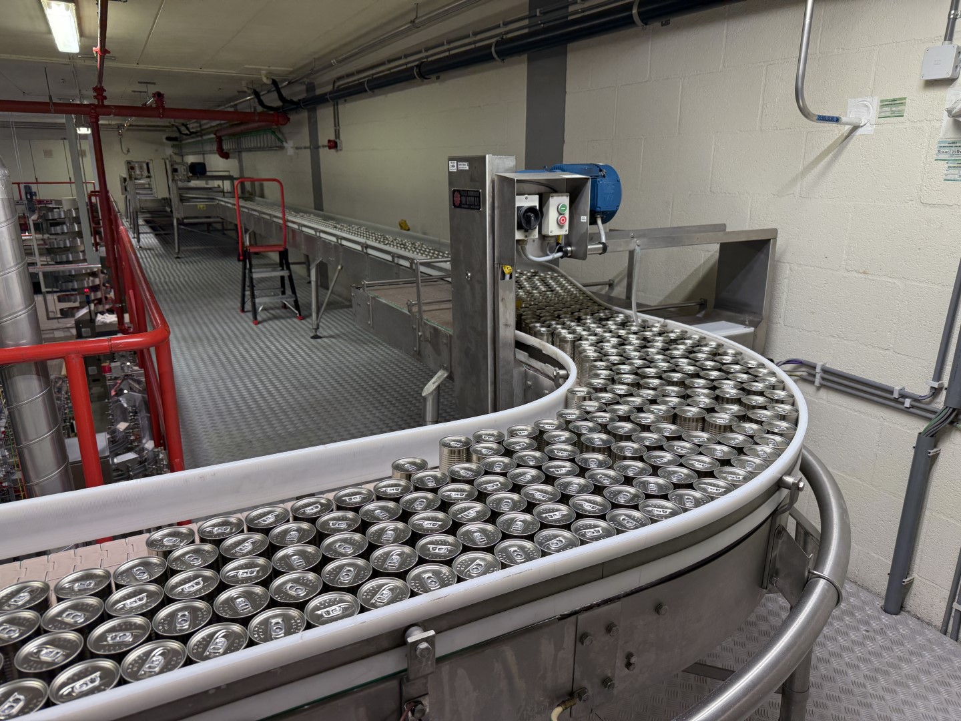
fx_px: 666
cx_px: 480
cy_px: 360
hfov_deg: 71.6
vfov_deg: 56.8
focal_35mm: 24
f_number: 1.78
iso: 80
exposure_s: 1/100
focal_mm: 6.76
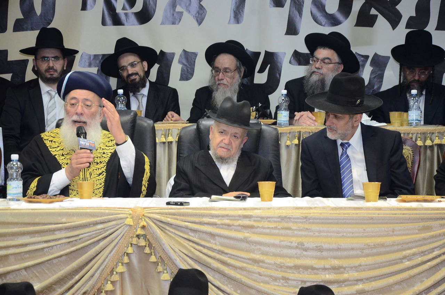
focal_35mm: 112
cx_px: 222
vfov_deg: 12.1
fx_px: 1388
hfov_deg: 18.2
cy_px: 148
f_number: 5.6
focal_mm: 75
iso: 1250
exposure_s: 1/80
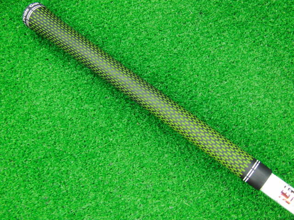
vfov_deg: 38.7
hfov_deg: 50.1
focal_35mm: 37
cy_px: 110
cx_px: 147
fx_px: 314
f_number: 3.6
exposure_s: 1/20
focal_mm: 6.42
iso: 400
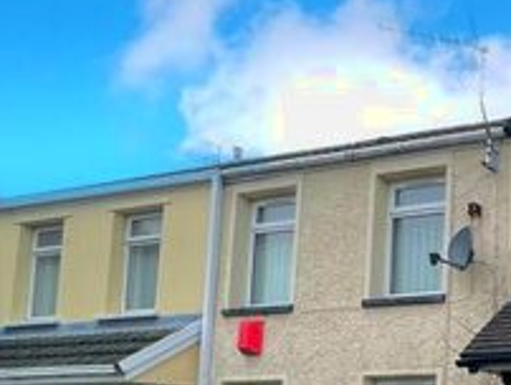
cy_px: 391
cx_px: 696
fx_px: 665
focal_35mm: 45
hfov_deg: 30.8
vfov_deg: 29.9
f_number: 1.8
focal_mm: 1.57
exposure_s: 1/240
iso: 32
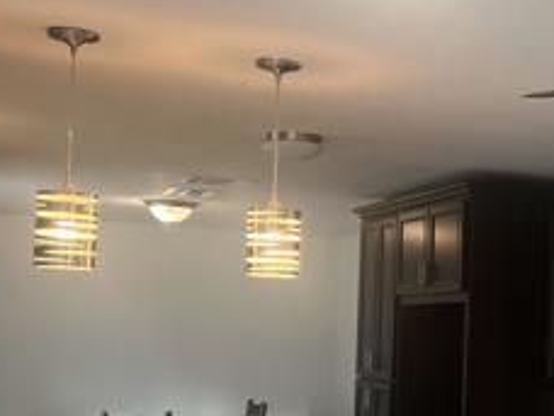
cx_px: 629
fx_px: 1168
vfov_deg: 20.1
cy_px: 299
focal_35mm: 73
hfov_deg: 24.6
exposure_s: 1/120
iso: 125
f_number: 1.5
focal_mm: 5.7
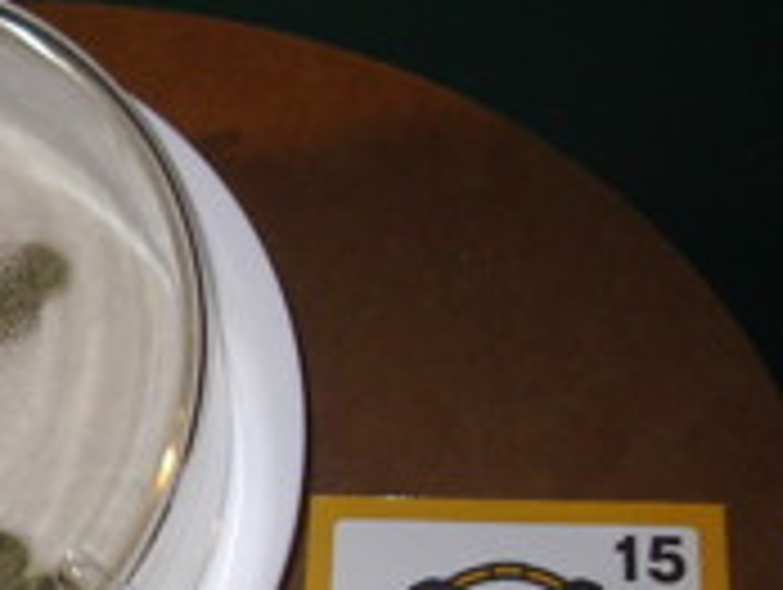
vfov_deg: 15.1
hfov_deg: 18.9
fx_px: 2220
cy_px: 432
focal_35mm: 98
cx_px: -148
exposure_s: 1/60
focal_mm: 5.8
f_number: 2.6
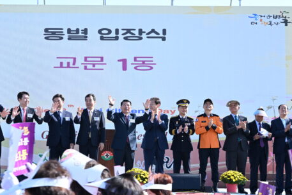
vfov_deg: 14.8
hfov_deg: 22.1
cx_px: 119
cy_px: 121
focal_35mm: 92
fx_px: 746
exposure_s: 1/200
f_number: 8
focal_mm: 70
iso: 200
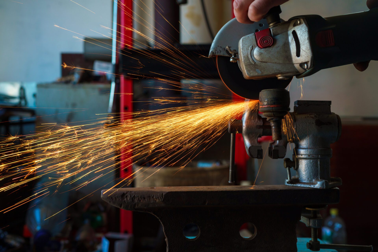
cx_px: 189
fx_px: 368
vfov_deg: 37.9
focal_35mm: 35
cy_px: 126
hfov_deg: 54.4
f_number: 4
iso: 320
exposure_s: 1/125
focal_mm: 35
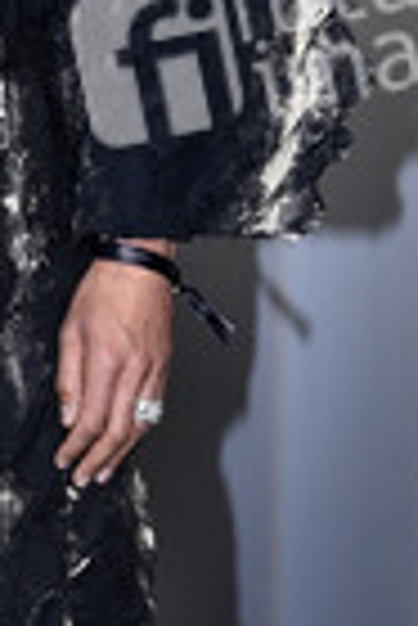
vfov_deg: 11.3
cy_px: -185
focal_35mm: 178
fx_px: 3092
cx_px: -108
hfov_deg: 7.7
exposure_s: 1/250
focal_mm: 62
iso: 1000
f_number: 5.6
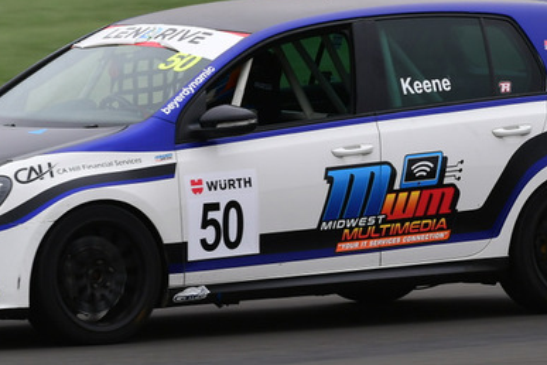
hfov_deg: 3.2
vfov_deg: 2.1
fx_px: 9906
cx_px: 164
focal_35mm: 652
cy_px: 55
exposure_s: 1/320
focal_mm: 210
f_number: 10
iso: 320
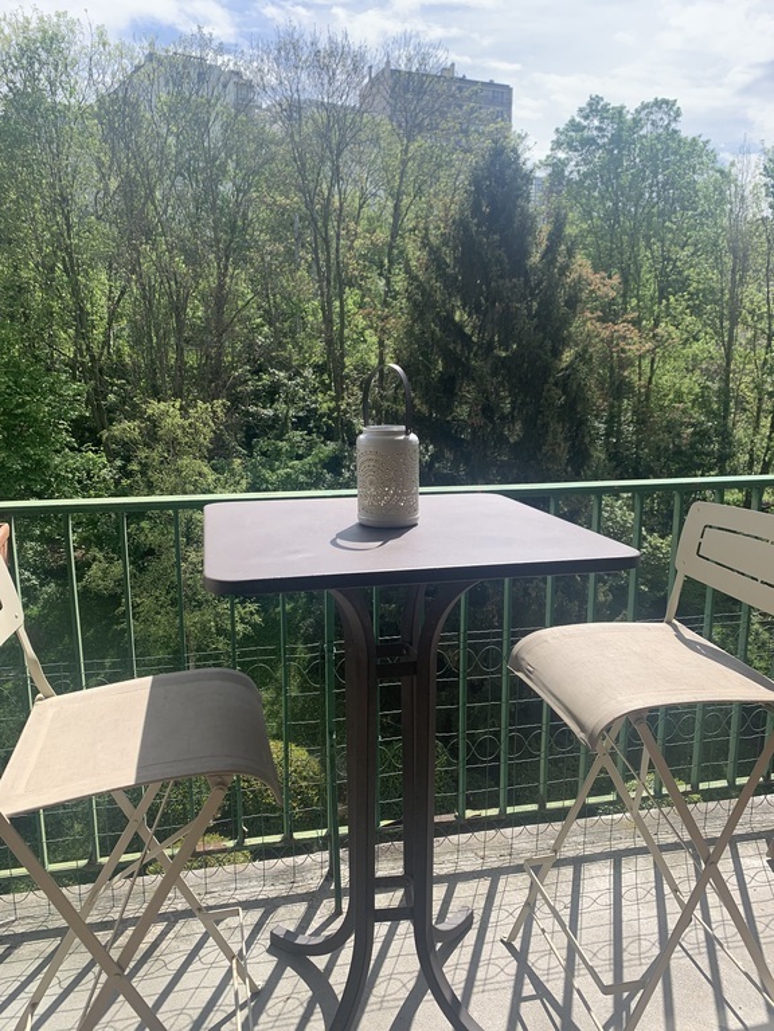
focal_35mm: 26
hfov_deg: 53.1
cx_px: 387
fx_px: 775
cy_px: 516
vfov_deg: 67.3
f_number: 1.8
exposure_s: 1/1468
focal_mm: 4.25
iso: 25
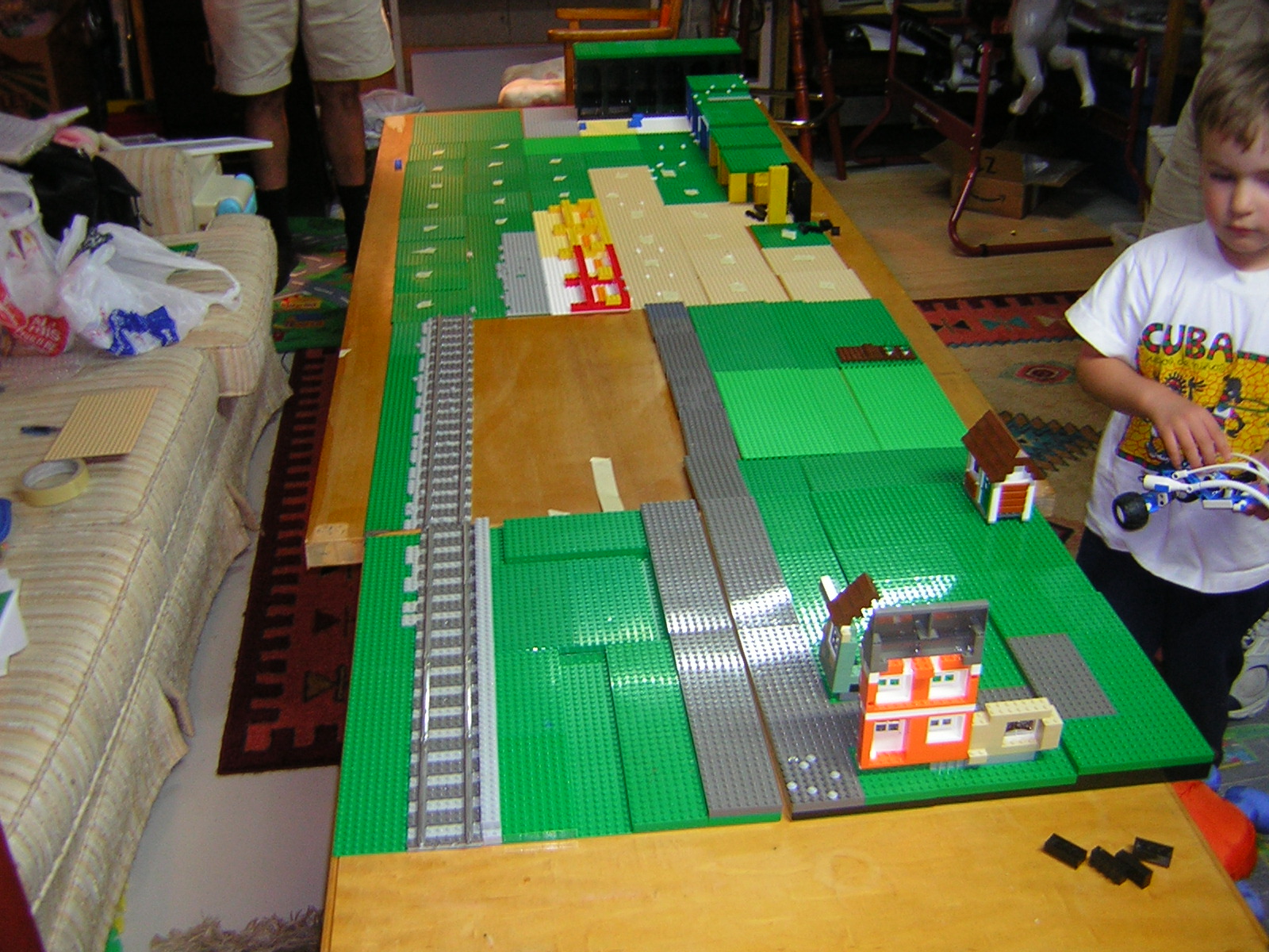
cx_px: 634
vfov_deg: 39.7
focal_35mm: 36
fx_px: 1320
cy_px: 476
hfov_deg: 51.4
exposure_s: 1/5.8
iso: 62
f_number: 2.6
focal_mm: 4.7
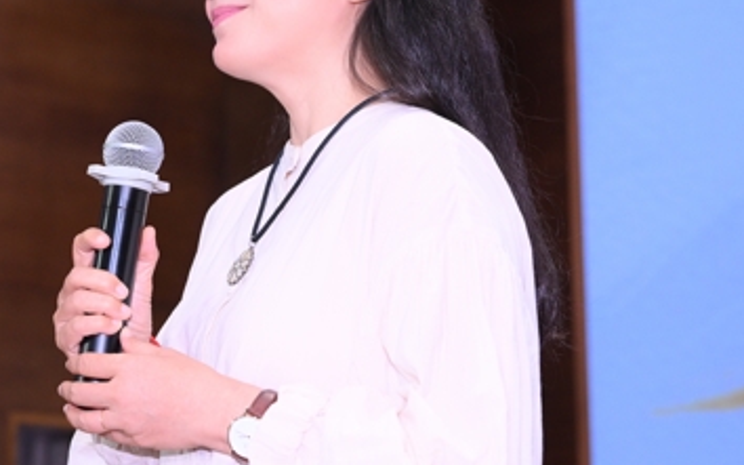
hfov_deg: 17.8
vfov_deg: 11.3
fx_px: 2351
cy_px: 148
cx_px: 111
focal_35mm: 116
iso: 2000
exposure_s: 1/125
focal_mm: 62
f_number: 4.5
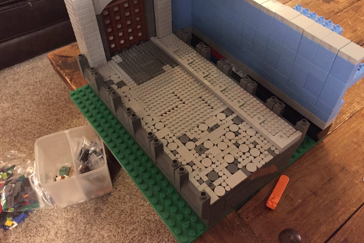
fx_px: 313
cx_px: 186
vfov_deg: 42.3
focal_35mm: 31
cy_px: 115
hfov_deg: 60.3
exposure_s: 1/15
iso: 400
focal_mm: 4.15
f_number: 2.2
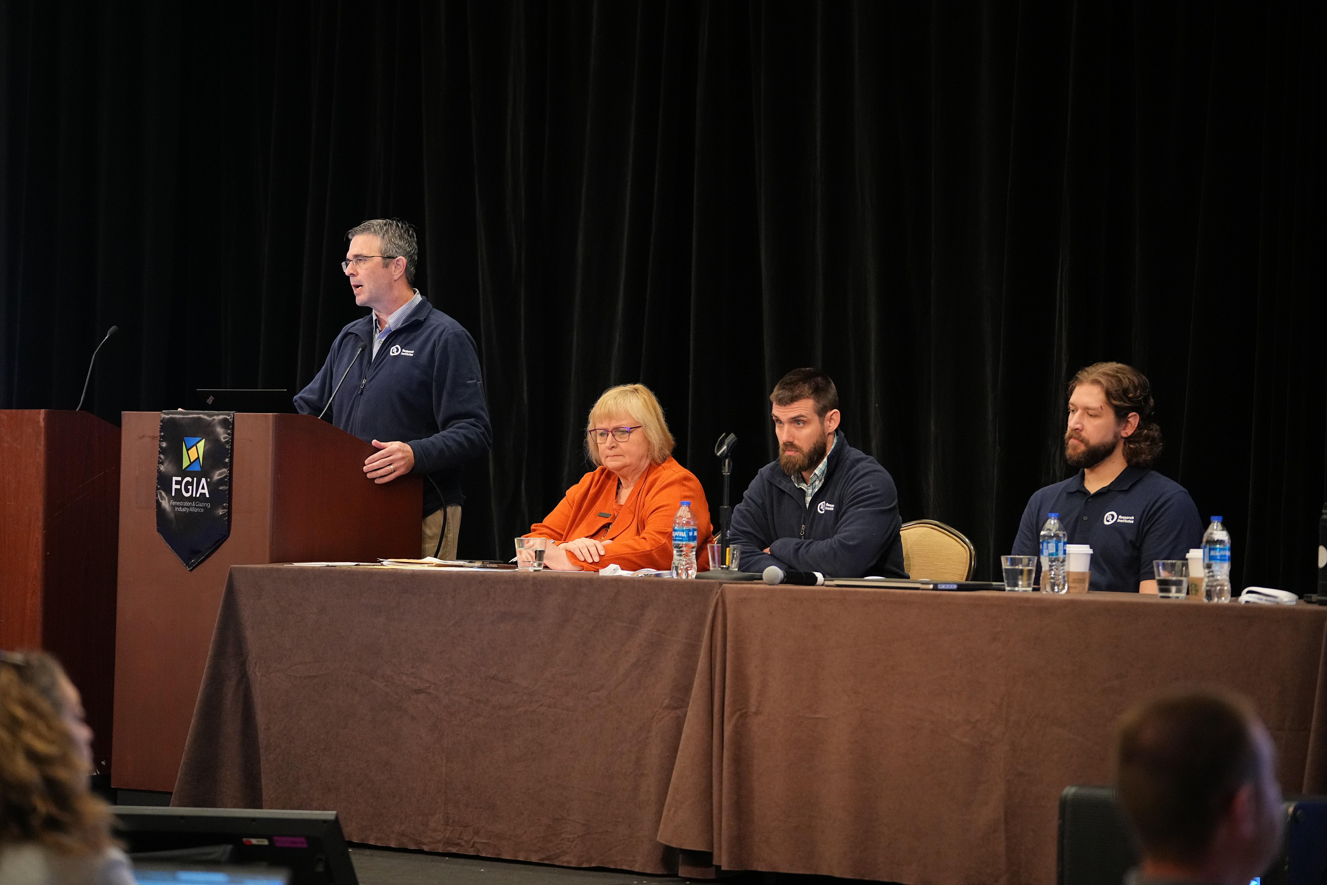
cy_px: 442
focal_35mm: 136
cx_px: 664
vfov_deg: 10.1
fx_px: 5013
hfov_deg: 15.1
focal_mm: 136
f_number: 3.2
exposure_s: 1/125
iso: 3200
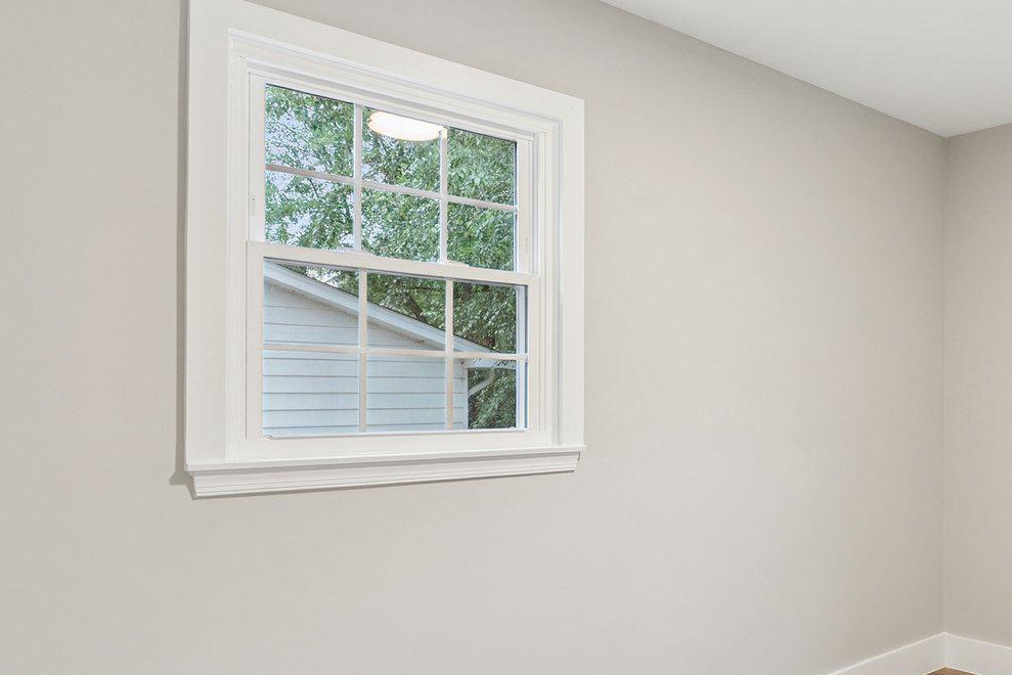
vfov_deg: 44.8
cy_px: 403
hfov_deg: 58.6
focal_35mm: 29
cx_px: 812
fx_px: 815
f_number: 9
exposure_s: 1/2.5
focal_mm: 14
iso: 250
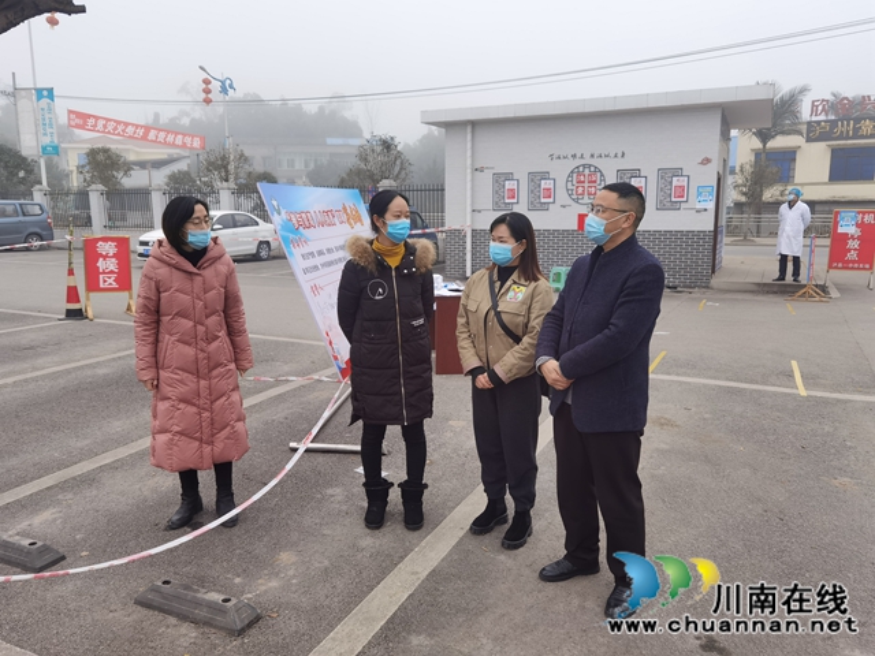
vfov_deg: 51.4
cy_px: 328
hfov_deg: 65.3
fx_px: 682
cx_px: 438
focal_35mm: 27
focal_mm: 6.71
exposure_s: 1/1215
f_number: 1.9
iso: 50
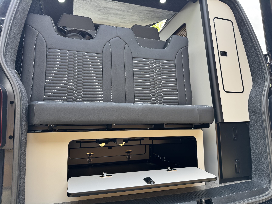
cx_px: 136
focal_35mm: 24
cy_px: 102
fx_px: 189
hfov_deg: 71.6
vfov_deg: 56.8
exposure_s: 1/194
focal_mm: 6.76
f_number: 1.78
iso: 64
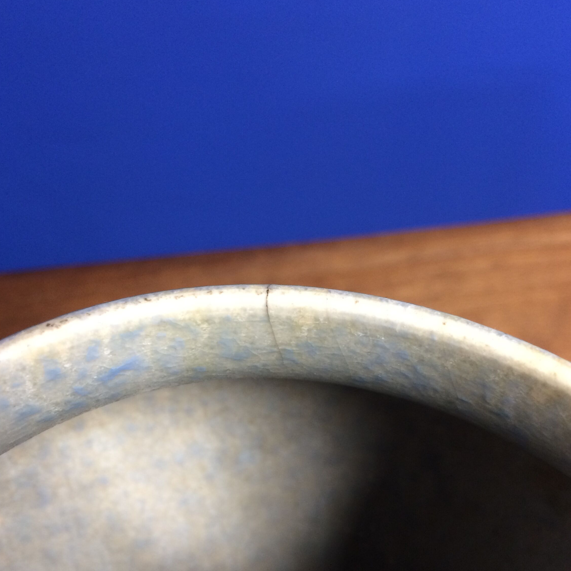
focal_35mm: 37
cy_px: 353
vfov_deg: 44.6
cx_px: 286
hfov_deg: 44.9
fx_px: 691
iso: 200
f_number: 2.2
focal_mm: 4.15
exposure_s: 1/33
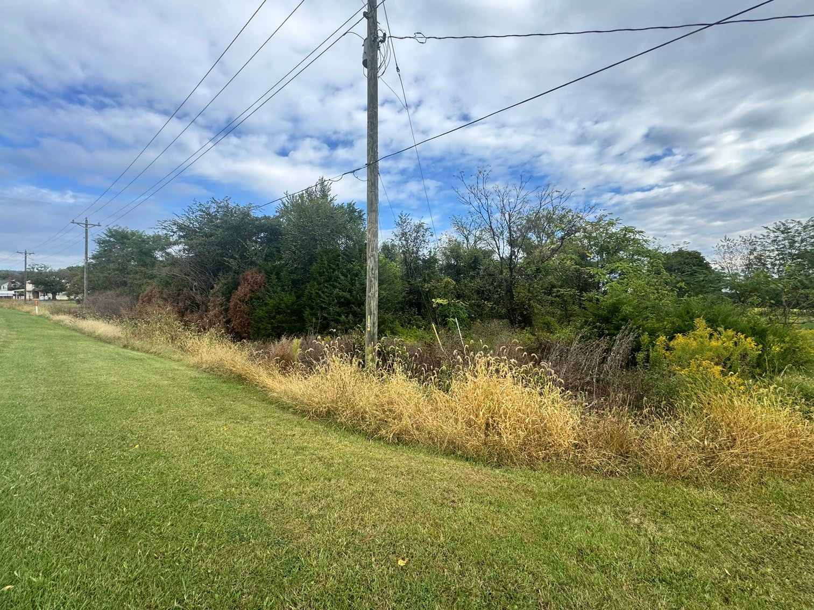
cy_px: 305
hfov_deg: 102.1
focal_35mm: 14
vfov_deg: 85.7
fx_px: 329
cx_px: 407
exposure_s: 1/657
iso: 40
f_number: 2.2
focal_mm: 2.22
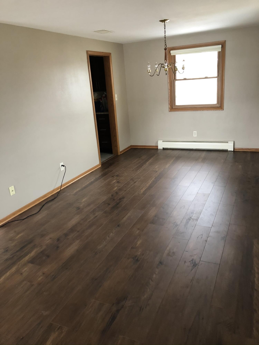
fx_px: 279
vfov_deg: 63.4
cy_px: 172
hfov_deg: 49.7
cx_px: 130
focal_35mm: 28
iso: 80
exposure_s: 1/15
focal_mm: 3.99
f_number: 1.8
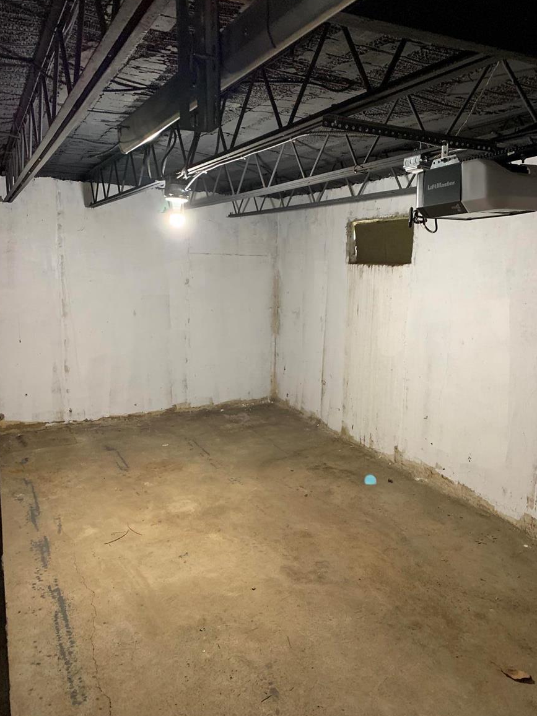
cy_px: 353
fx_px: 558
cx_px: 271
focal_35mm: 27
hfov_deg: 51.4
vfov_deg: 65.3
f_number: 1.8
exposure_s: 1/30
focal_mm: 4.25
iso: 500
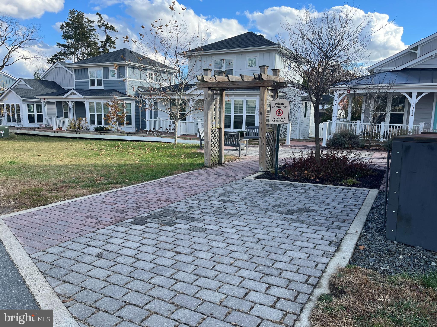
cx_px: 218
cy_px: 164
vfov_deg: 53.1
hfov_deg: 67.3
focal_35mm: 26
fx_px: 328
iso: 50
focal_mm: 5.1
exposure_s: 1/983
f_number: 1.6
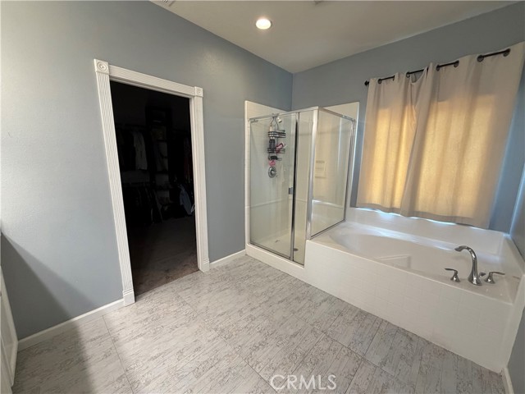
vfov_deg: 85.7
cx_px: 262
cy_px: 197
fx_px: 212
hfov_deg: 102.1
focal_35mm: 14
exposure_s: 1/120
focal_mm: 2.22
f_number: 2.2
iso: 320
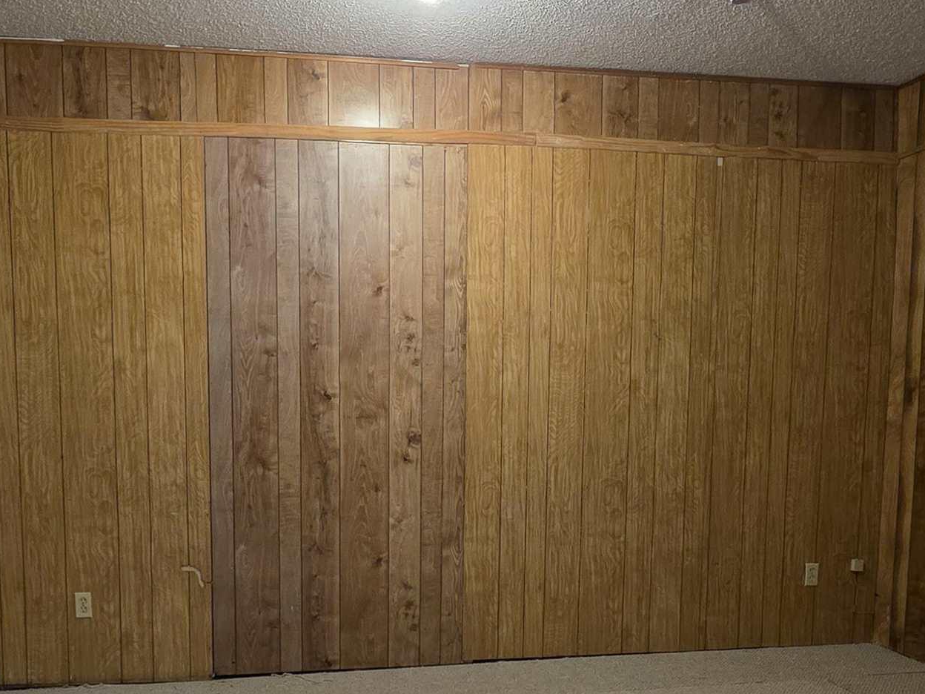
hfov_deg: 56.7
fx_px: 855
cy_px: 485
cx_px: 408
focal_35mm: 32
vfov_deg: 43.3
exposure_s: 1/60
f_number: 1.9
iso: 1000
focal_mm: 2.2
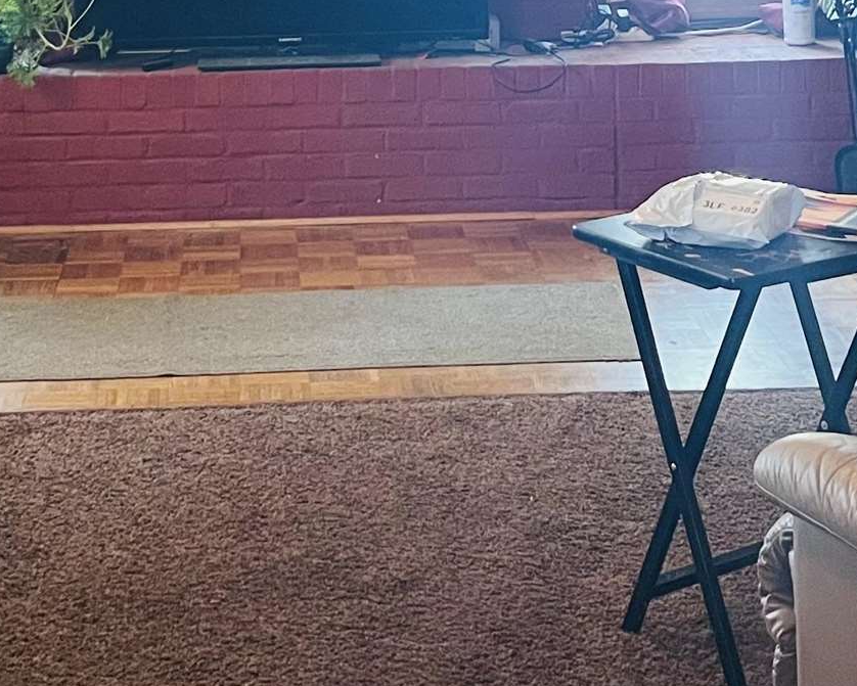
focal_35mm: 93
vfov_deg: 15.7
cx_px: 365
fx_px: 2360
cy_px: -218
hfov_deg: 20.6
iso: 320
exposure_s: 1/60
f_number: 1.5
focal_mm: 5.7
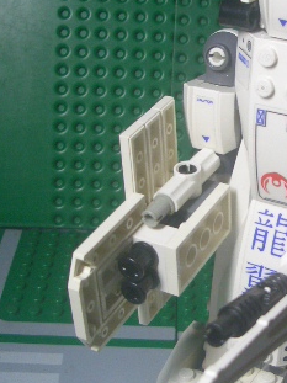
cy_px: 201
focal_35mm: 72
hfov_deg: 20.2
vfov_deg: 27.0
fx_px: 796
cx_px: 239
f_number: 2.6
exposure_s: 1/80
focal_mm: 5.8
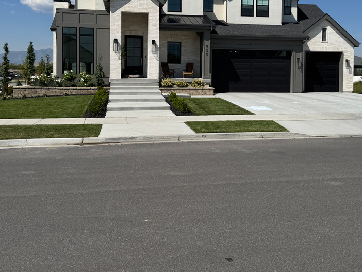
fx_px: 366
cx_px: 192
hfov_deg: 52.6
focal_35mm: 35
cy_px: 78
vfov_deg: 39.9
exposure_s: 1/7937
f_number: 1.78
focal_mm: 6.76
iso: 80
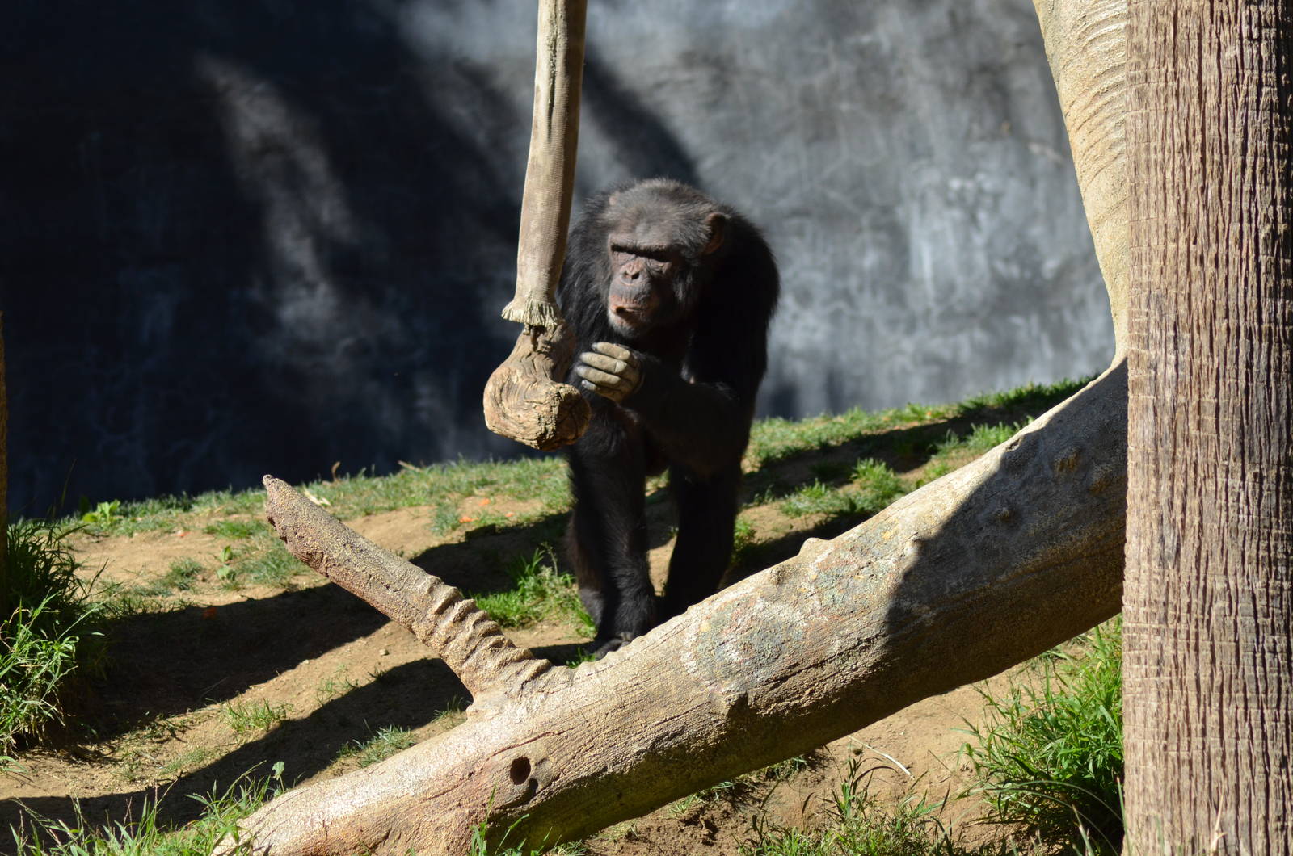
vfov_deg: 6.5
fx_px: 7527
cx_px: 646
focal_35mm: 210
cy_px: 428
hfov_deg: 9.8
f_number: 5
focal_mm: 140
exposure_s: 1/1600
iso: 400
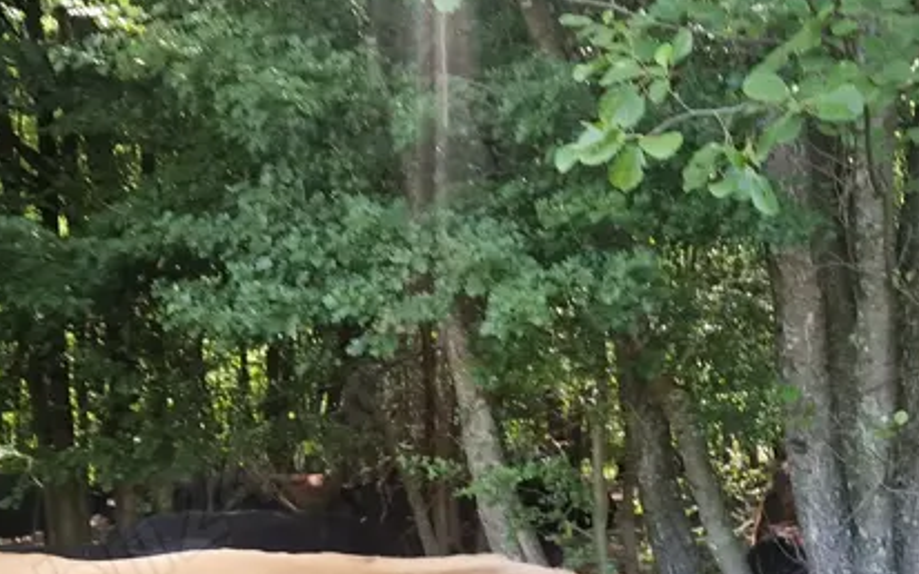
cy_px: 578
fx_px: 1477
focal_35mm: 59
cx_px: 421
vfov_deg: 21.2
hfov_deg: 34.5
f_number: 1.8
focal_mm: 5.4
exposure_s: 1/497
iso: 50
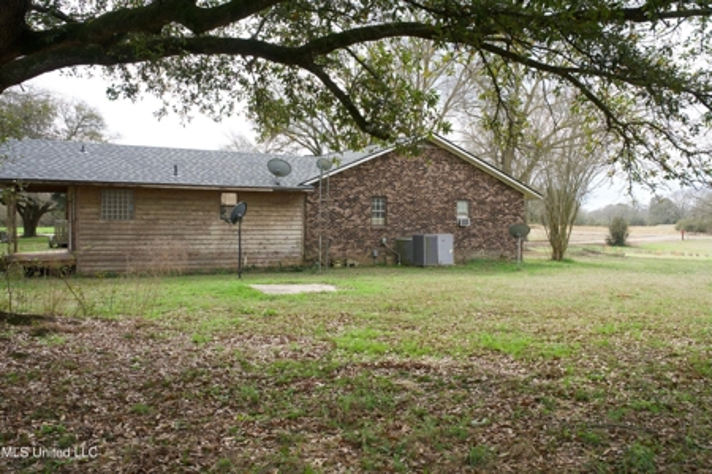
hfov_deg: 57.2
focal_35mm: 33
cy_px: 237
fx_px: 653
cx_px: 356
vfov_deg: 40.0
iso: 400
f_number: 8
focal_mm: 33
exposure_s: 1/250
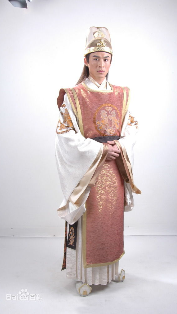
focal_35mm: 38
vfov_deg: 52.8
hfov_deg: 31.2
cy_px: 158
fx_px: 317
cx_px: 101
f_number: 16
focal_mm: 24
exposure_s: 1/60
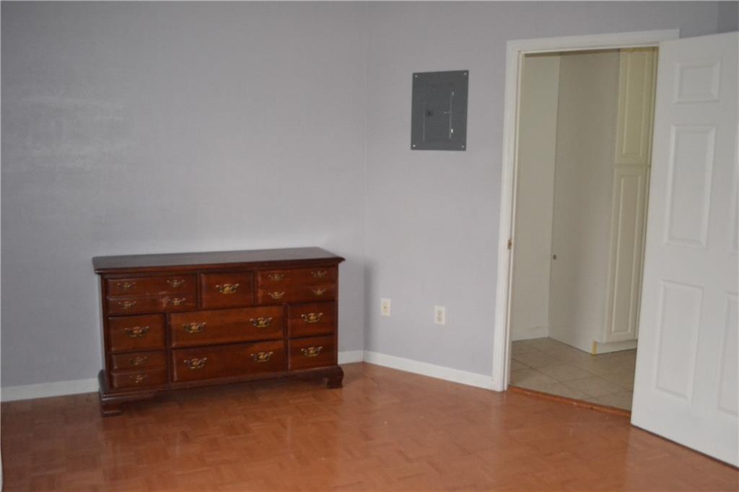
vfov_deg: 39.9
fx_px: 677
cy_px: 246
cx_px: 370
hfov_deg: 57.2
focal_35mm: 33
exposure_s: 1/60
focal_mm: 22
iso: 3200
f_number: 3.8
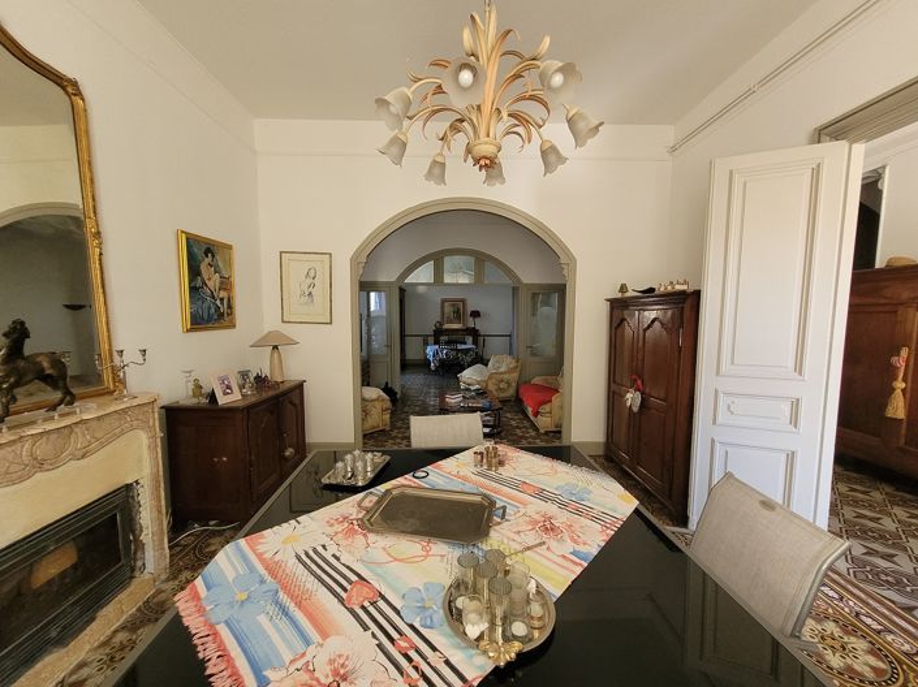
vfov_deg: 89.9
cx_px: 459
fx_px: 345
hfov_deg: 106.2
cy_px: 344
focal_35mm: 13
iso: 320
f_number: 2.2
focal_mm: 1.74
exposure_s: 1/50
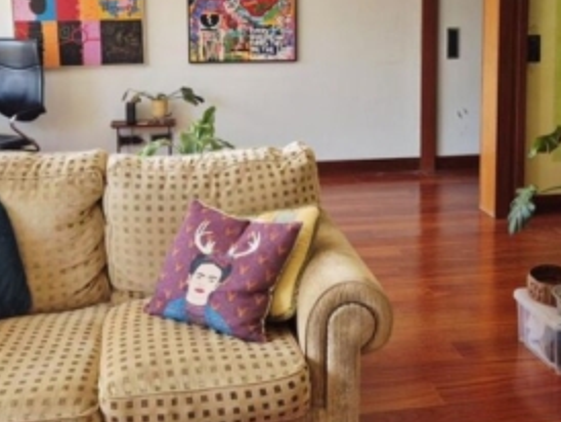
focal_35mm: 49
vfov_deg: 29.2
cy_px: 96
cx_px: 319
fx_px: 795
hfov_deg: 38.8
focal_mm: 5.4
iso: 25
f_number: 1.8
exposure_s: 1/128
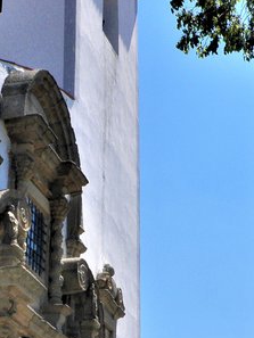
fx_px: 948
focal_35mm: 97
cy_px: 253
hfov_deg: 15.1
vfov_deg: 20.1
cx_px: 31
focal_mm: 6.3
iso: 64
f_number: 5.6
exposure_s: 1/320
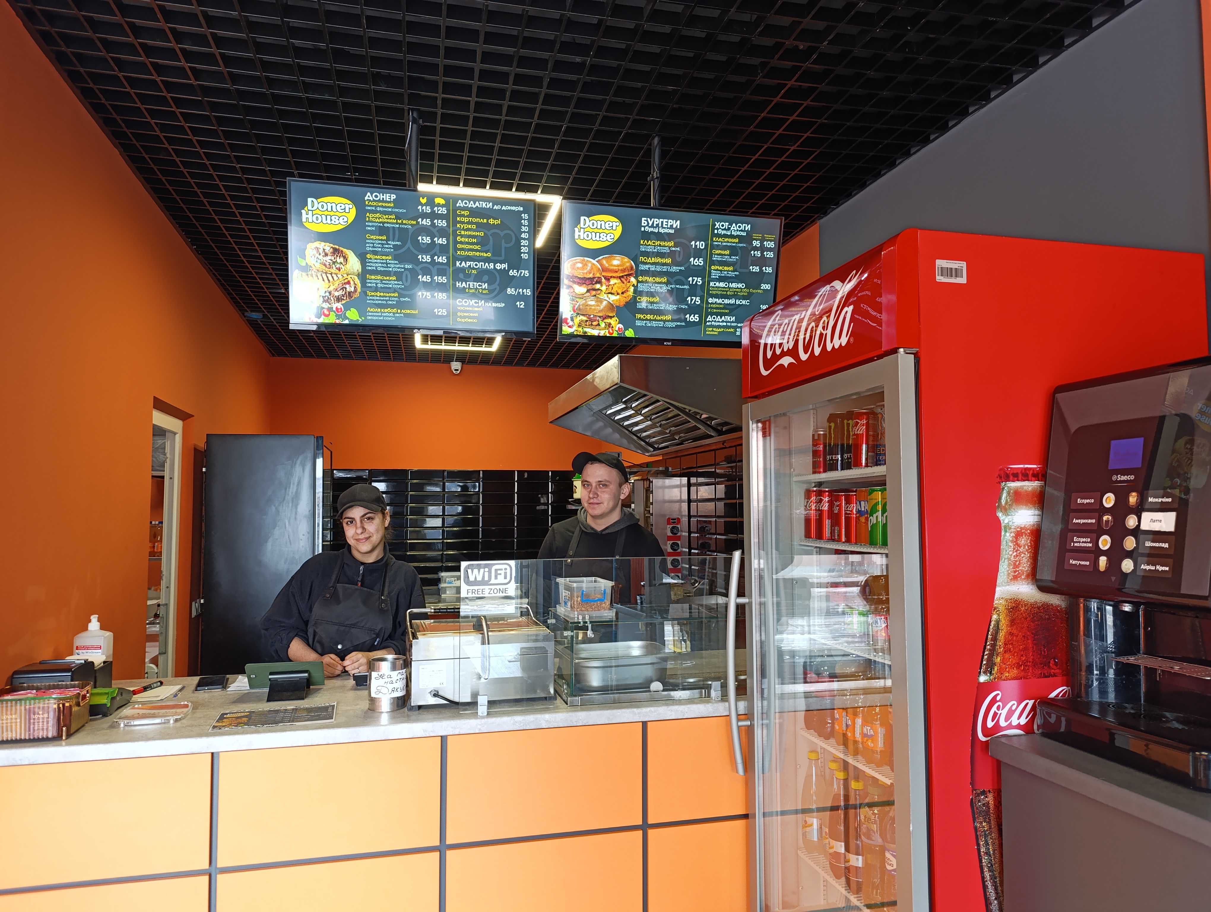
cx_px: 606
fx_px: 806
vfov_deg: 59.0
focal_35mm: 23
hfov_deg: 73.8
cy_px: 456
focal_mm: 6.14
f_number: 1.6
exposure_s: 1/100
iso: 1000
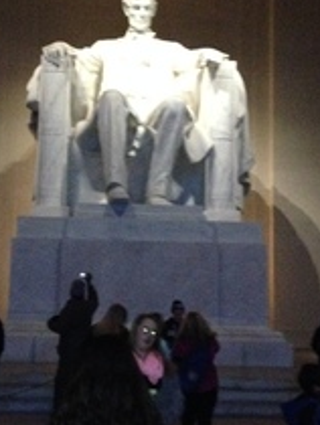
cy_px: 166
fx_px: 984
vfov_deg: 24.3
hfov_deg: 18.5
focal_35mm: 80
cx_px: 140
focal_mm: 4.28
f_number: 2.4
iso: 640
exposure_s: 1/16
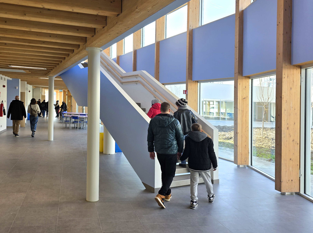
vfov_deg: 47.7
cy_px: 91
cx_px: 127
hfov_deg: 61.3
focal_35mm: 29
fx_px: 262
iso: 32
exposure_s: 1/180
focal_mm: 6.3
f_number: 1.7
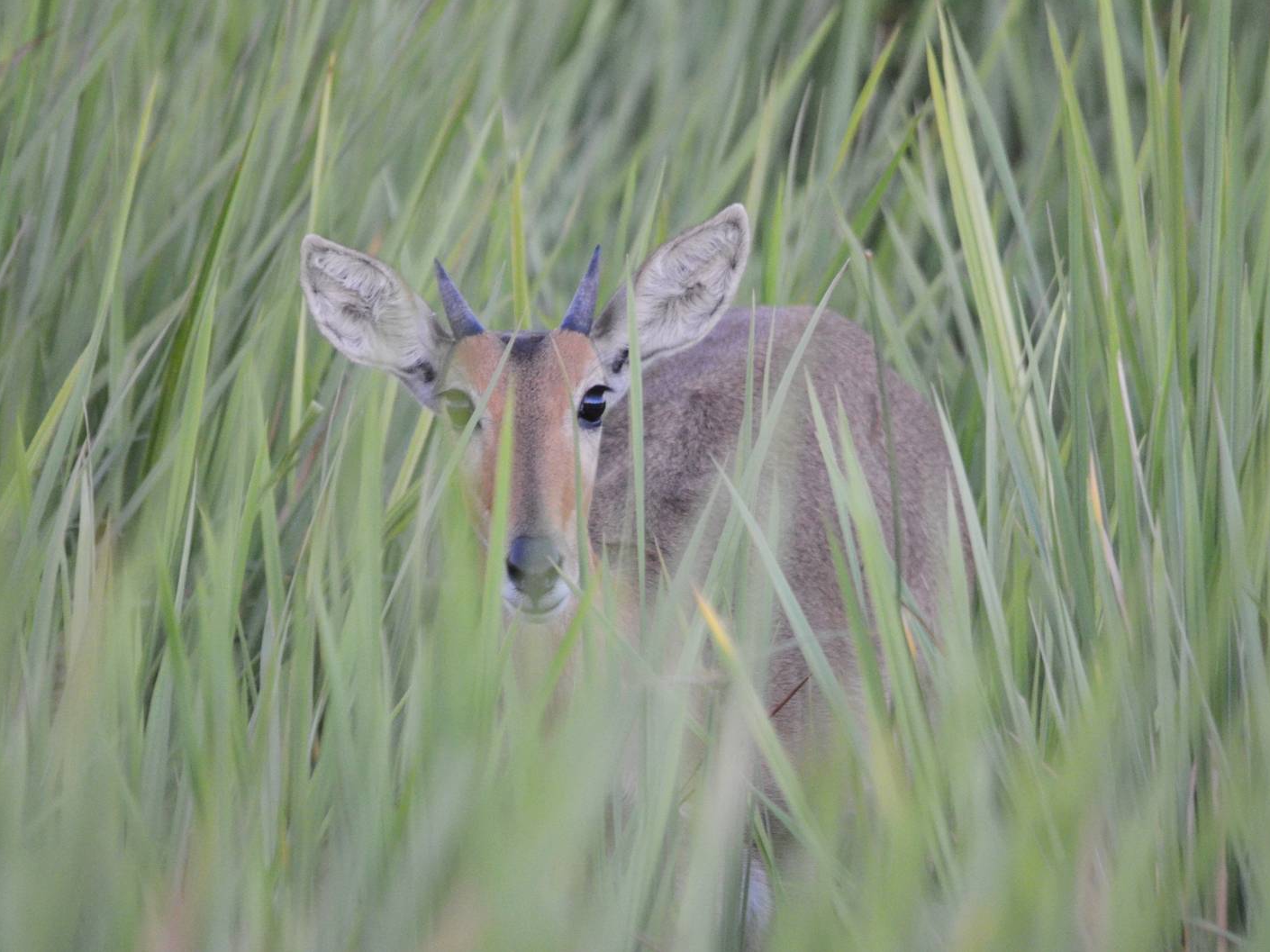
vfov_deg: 1.8
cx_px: 675
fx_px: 29969
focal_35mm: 817
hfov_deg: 2.4
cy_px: 476
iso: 2500
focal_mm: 500
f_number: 6.3
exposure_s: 1/100
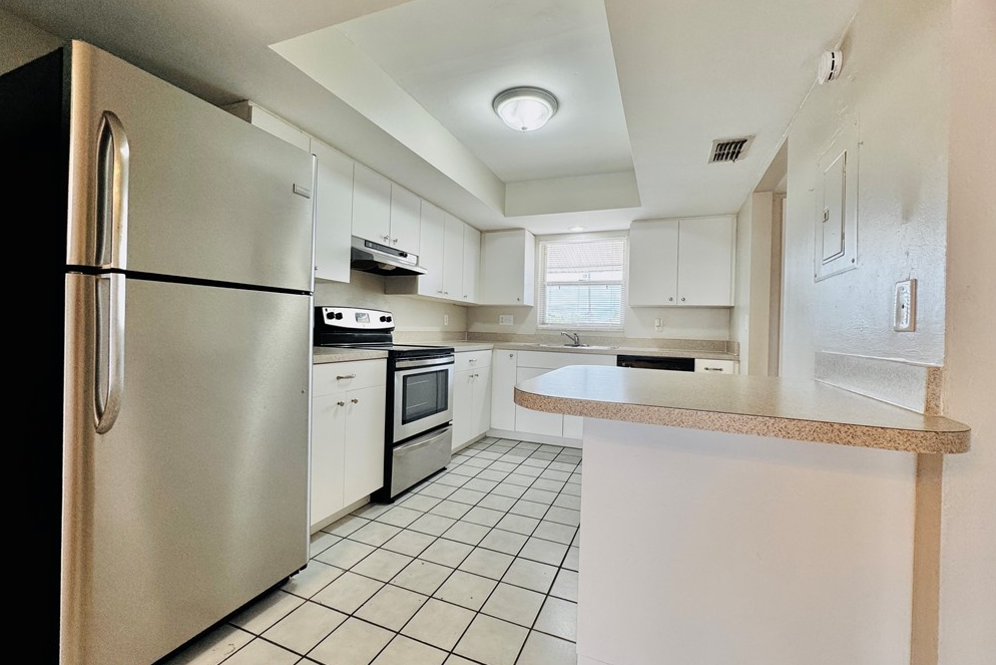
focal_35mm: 15
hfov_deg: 100.4
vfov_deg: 77.3
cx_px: 501
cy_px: 326
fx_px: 415
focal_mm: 2.22
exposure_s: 1/120
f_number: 2.2
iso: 160
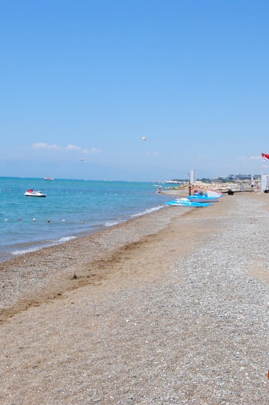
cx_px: 173
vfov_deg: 36.9
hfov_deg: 24.9
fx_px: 606
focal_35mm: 54
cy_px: 202
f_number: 8
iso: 100
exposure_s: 1/250
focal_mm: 24
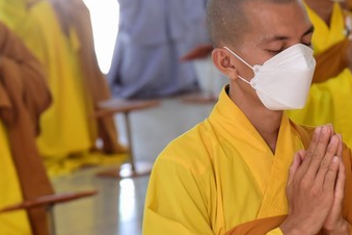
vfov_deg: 6.0
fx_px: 2249
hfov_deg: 8.9
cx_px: 250
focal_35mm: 230
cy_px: 107
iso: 2500
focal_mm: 120
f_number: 5.6
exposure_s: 1/125
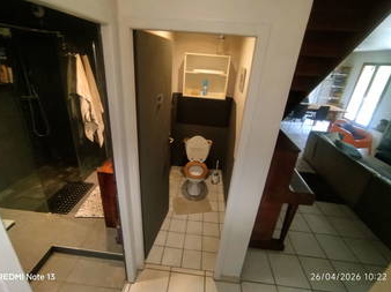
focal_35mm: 16
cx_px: 192
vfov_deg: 78.0
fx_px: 181
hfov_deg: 94.5
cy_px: 137
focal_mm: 1.65
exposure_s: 1/33
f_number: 2.2
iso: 250
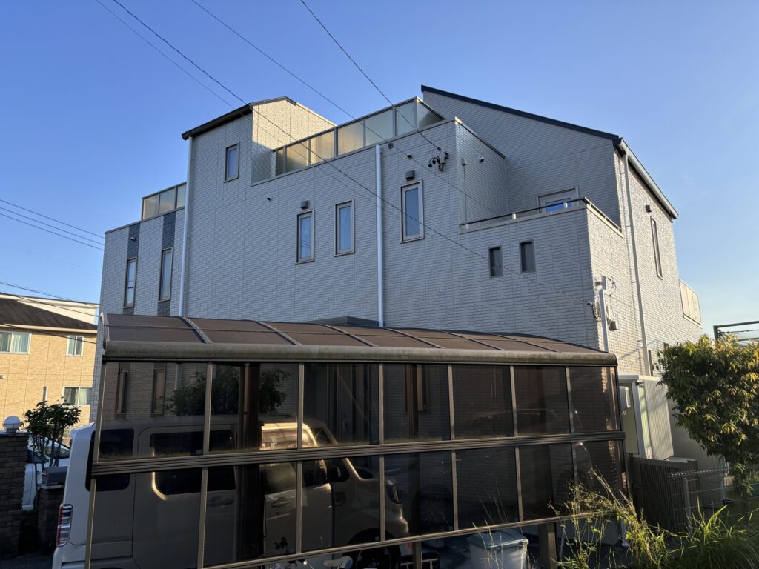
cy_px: 284
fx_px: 570
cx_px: 380
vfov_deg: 53.1
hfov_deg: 67.3
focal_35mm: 26
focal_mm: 5.96
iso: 50
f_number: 1.6
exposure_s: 1/1205
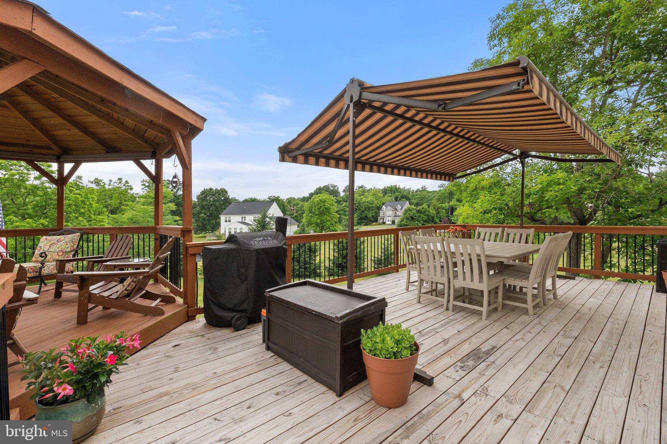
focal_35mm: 15
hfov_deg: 100.4
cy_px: 222
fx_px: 278
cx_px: 334
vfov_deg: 77.3
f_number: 8
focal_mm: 10
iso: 640
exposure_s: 1/640
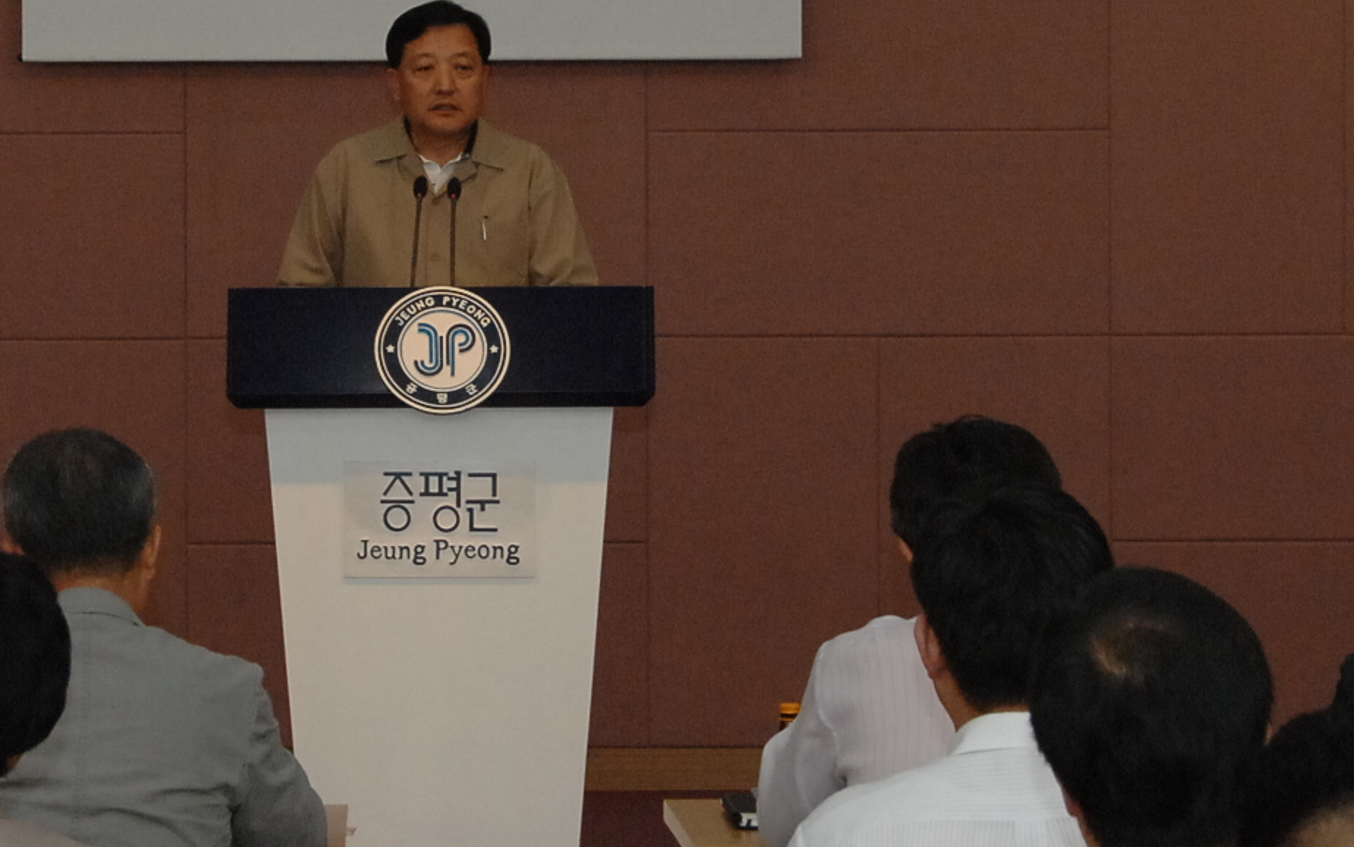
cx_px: 443
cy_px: 186
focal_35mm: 156
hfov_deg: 13.4
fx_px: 5757
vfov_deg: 8.4
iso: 800
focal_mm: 44
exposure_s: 1/60
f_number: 6.7
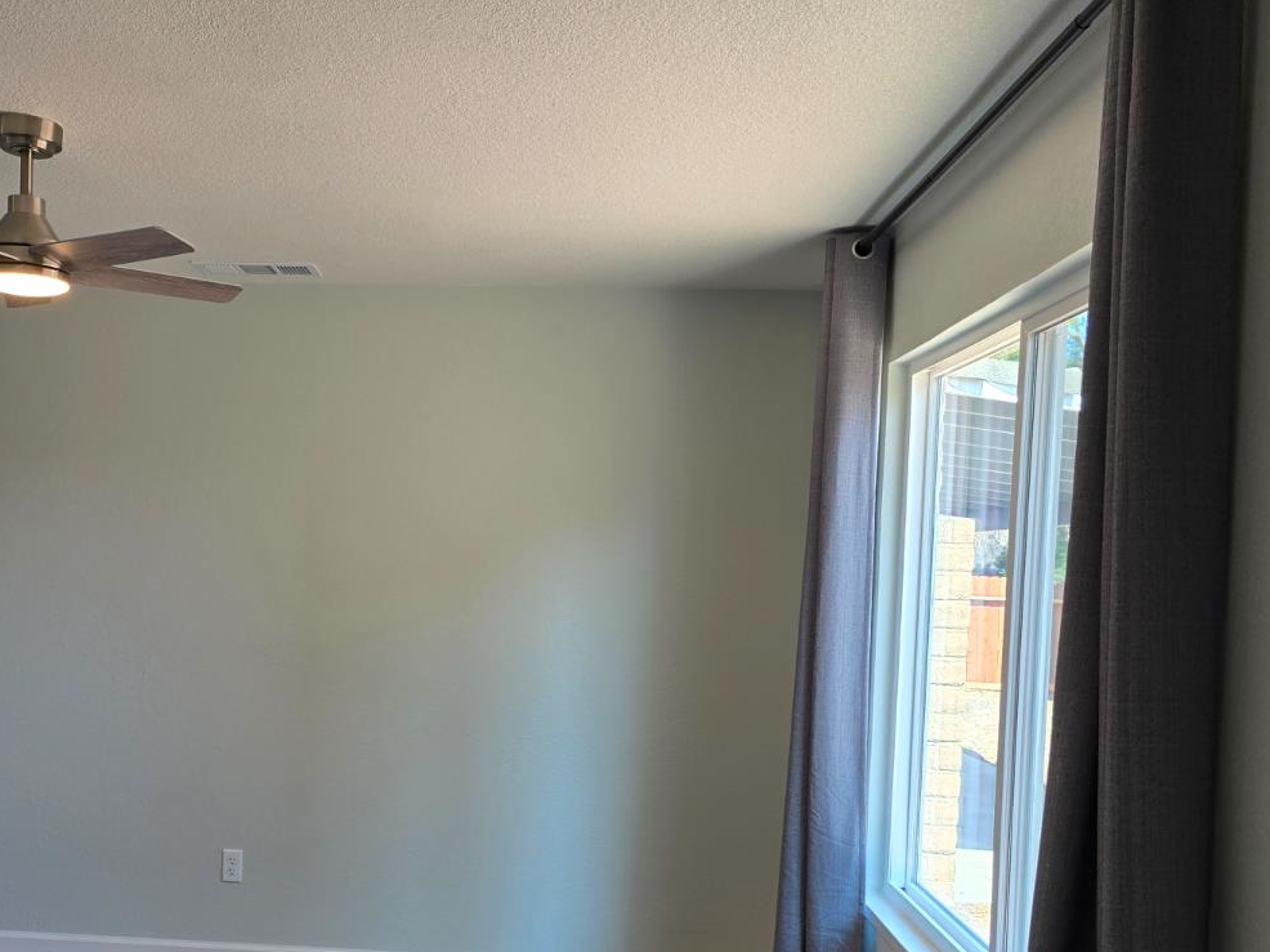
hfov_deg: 51.7
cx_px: 426
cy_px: 593
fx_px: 1284
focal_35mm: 35
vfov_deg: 40.4
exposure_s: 1/180
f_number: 1.7
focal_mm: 6.3
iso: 80
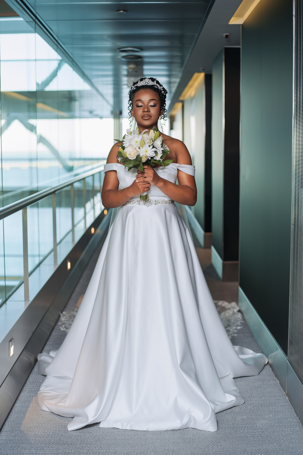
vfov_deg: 39.6
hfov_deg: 27.0
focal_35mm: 50
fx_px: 631
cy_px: 228
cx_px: 152
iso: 250
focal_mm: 50
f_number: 2.8
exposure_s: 1/100
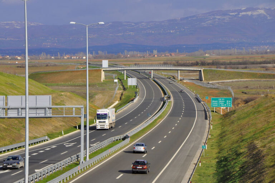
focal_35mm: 158
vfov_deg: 8.7
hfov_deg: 13.1
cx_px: 138
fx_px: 1202
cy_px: 92
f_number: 10
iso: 200
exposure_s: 1/400
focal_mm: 105
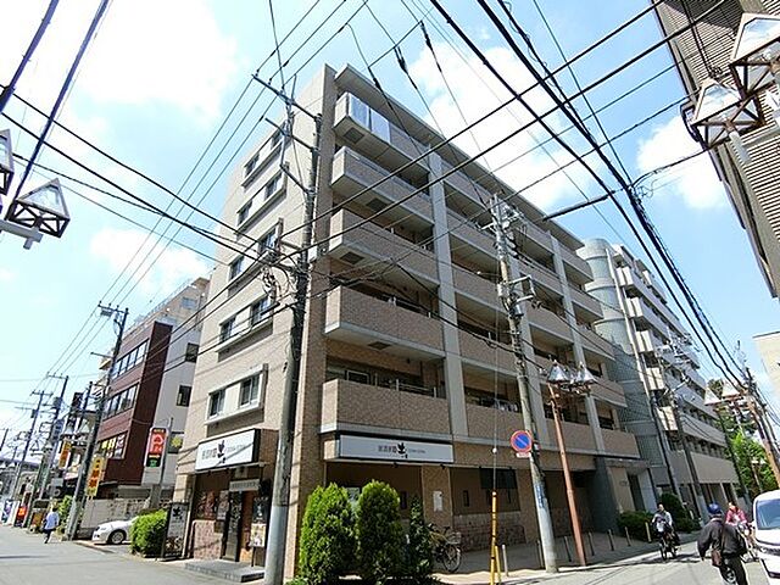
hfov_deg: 84.7
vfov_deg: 68.7
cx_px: 390
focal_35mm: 19
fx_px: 428
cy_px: 292
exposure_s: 1/1000
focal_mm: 4.06
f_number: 2.7
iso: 80
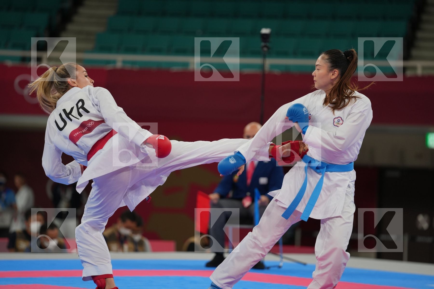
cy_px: 144
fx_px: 2302
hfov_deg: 10.8
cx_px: 217
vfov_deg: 7.2
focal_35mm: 191
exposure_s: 1/1000
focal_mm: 191
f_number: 2.8
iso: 500
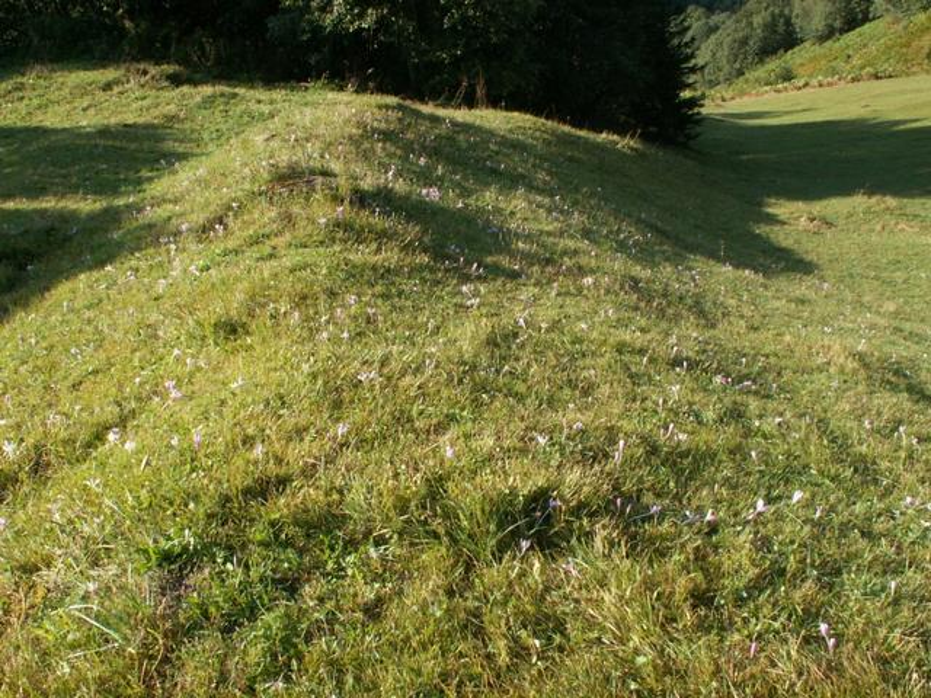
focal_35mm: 35
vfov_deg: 40.7
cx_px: 466
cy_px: 349
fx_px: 941
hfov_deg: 52.6
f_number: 8
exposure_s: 1/50
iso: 50
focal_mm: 5.86
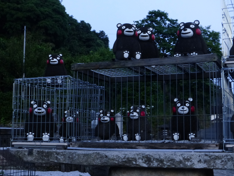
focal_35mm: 59
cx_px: 117
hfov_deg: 32.7
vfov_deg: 24.8
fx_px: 399
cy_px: 88
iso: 400
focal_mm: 10.5
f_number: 2.8
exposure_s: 1/8
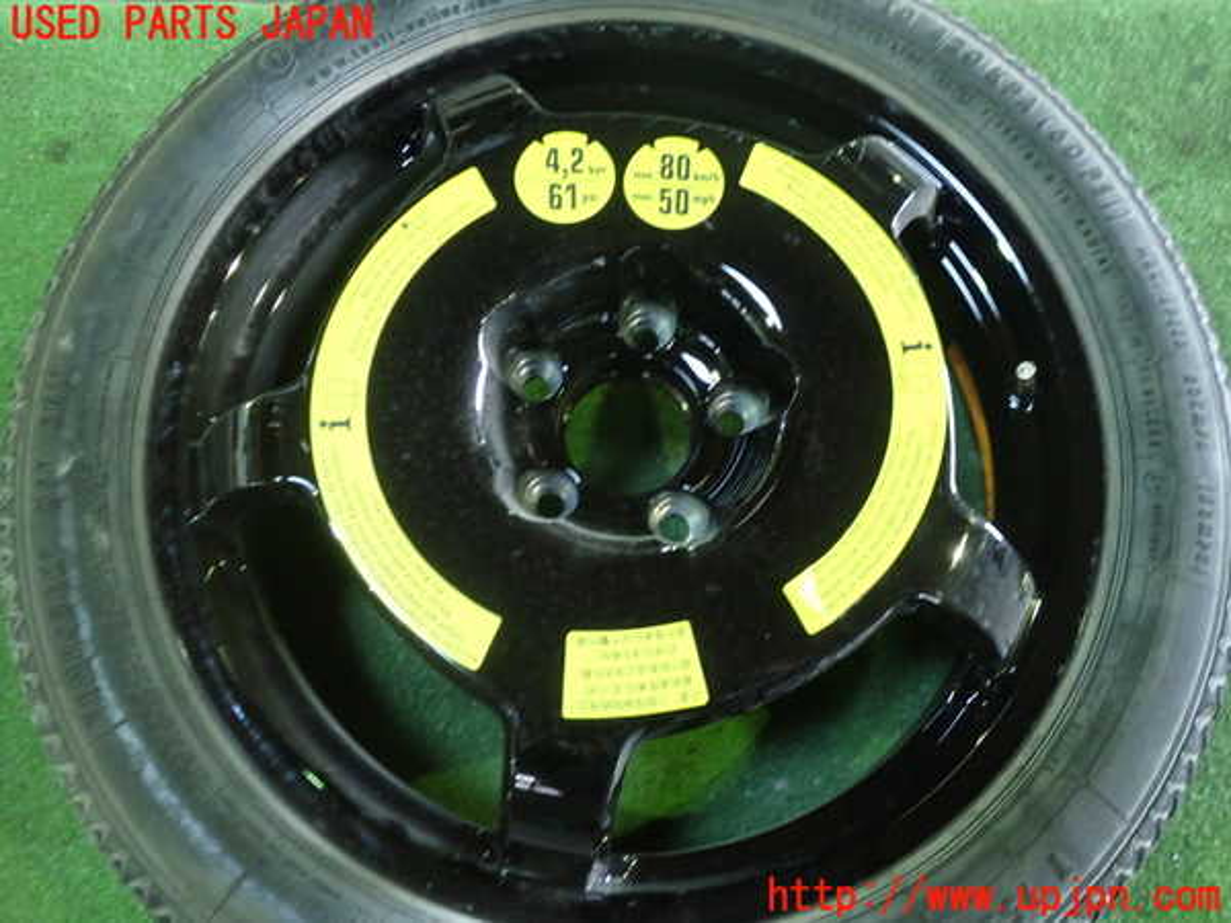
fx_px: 1067
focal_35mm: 30
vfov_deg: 46.8
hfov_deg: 60.0
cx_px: 616
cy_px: 462
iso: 640
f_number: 2.3
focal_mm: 5.4
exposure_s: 1/30
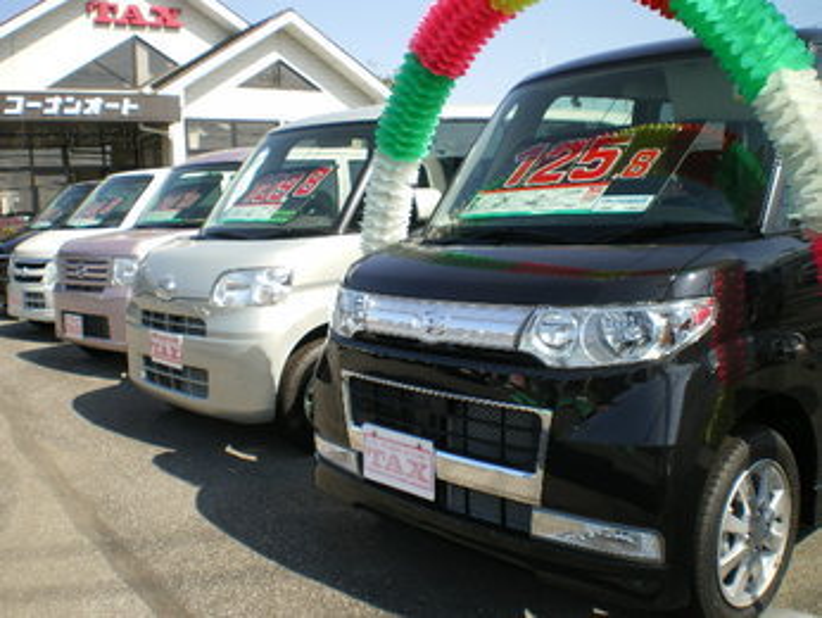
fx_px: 855
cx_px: 411
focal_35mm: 36
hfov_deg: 51.3
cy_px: 309
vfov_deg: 39.7
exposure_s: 1/200
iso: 50
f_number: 4.6
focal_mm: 6.3
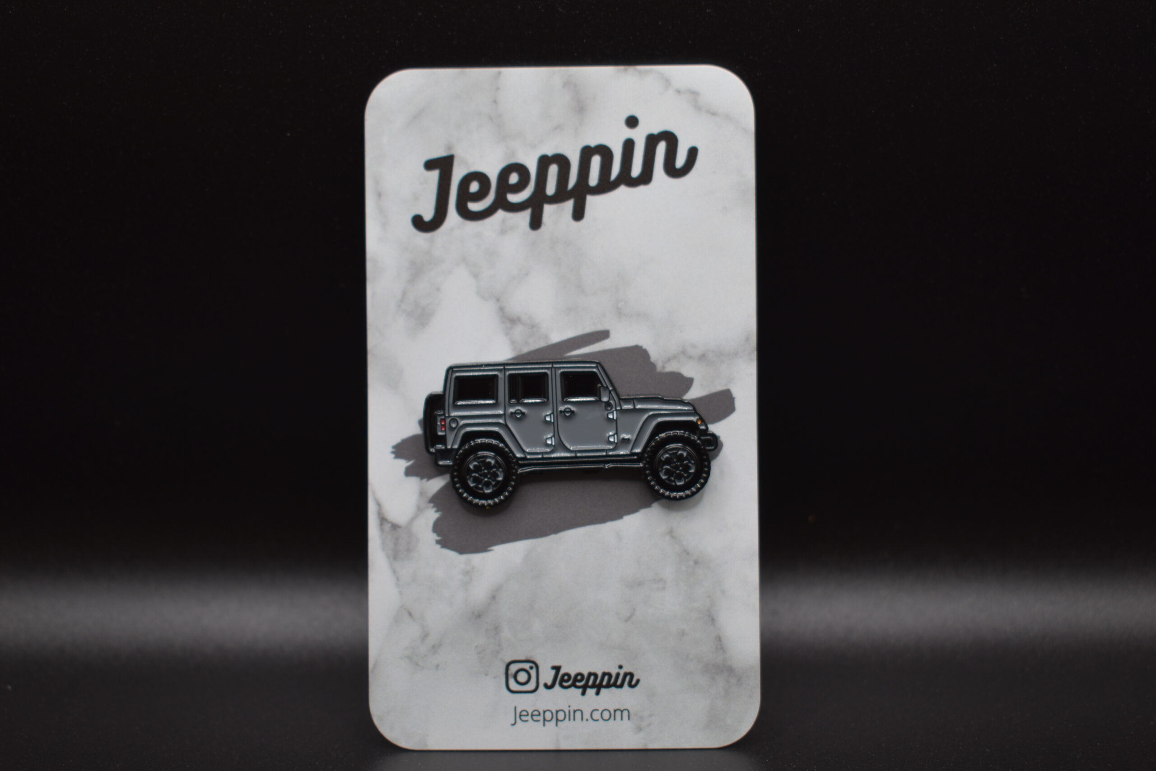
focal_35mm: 60
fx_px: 1927
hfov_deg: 33.4
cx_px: 578
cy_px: 386
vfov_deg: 22.6
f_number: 4.8
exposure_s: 1/125
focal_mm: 40
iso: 220
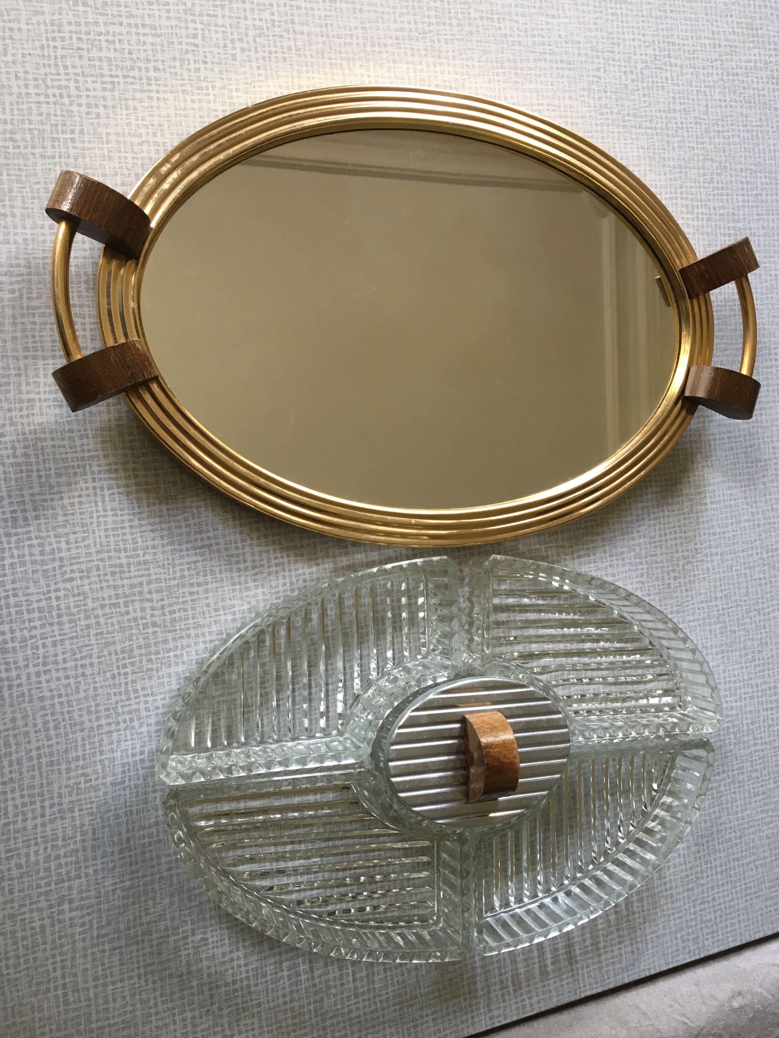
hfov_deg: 48.2
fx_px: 870
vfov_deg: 61.7
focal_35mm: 29
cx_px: 390
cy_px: 519
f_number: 2.2
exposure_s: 1/33
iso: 80
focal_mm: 4.15
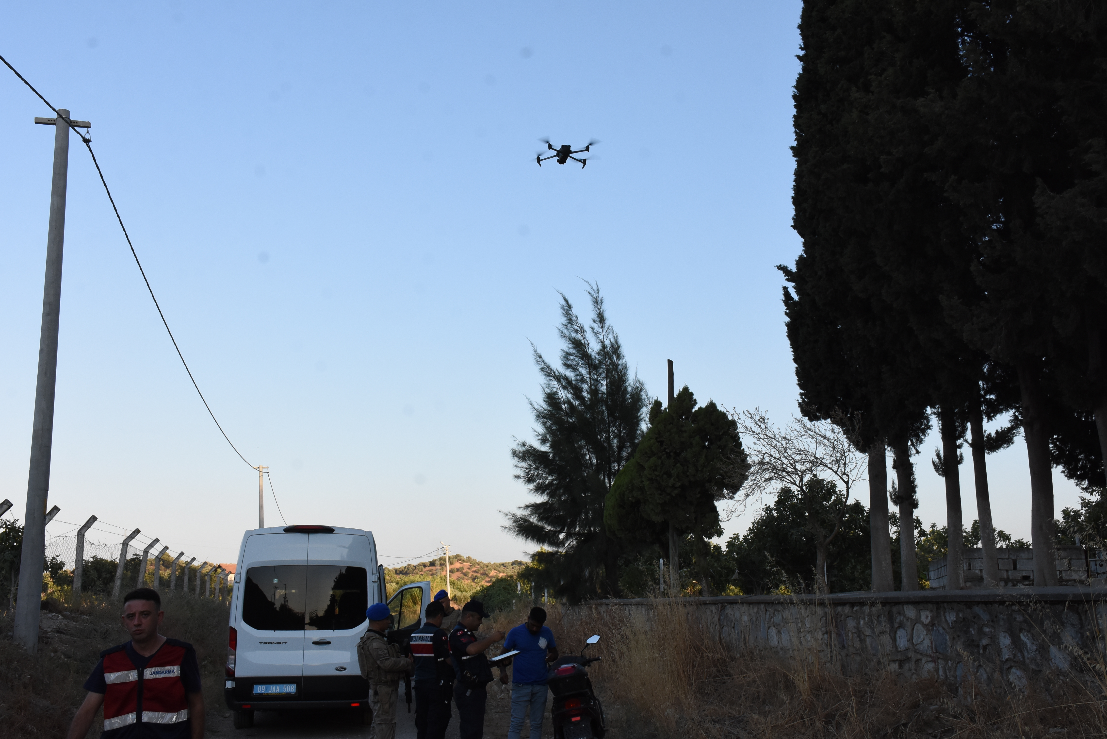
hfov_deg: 53.1
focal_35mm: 36
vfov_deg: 36.9
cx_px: 554
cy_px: 370
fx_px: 1107
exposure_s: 1/500
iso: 800
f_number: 11
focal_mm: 24
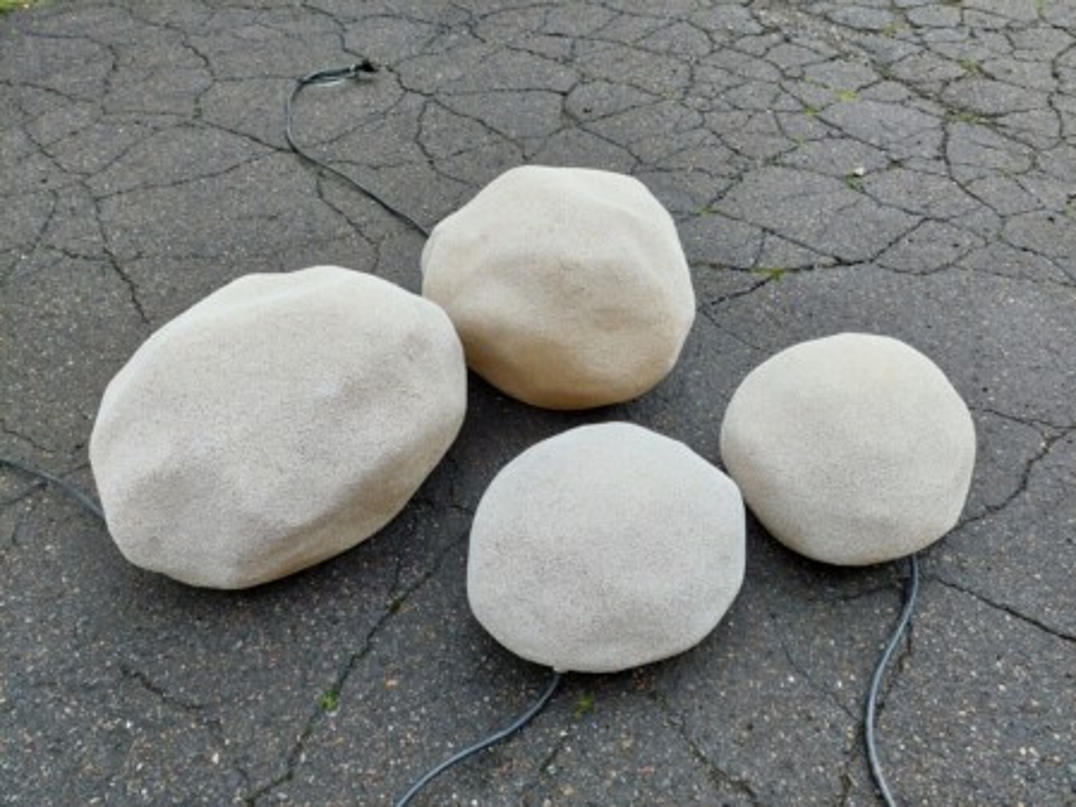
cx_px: 538
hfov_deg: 69.4
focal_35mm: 25
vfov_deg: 54.9
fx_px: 777
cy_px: 404
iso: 40
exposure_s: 1/304
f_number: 1.8
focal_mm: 5.23
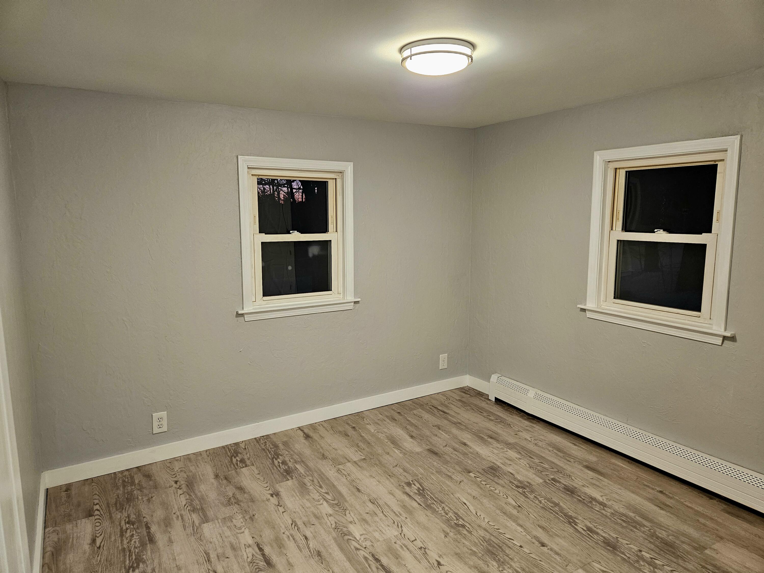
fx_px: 508
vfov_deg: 58.9
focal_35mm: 23
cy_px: 286
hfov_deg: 73.9
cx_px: 382
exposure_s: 1/120
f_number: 1.8
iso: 320
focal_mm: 5.4
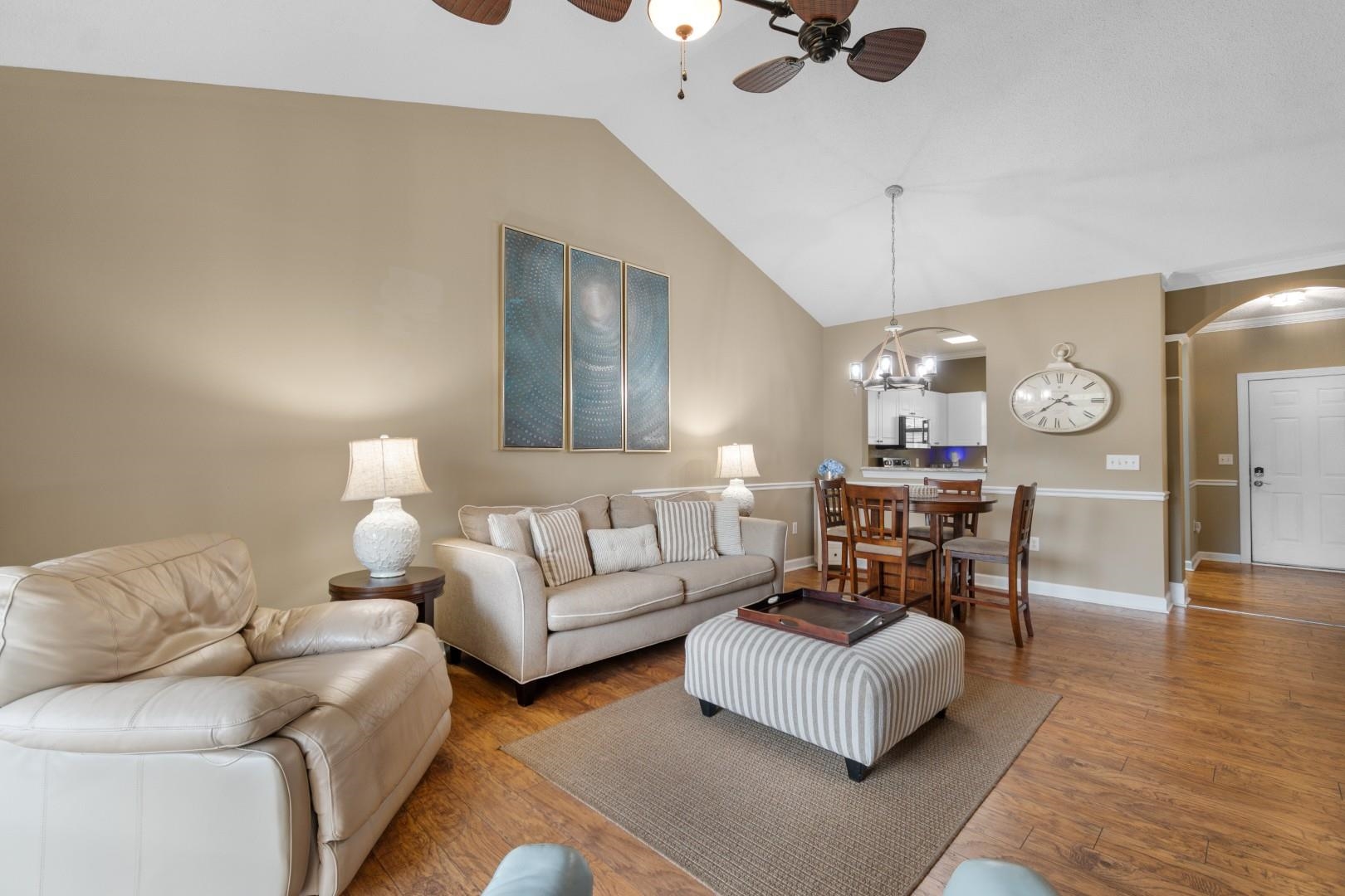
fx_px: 560
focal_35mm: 15
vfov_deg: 77.3
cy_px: 448
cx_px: 672
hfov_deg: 100.4
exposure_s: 1/10
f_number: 4.5
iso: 100
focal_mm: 10
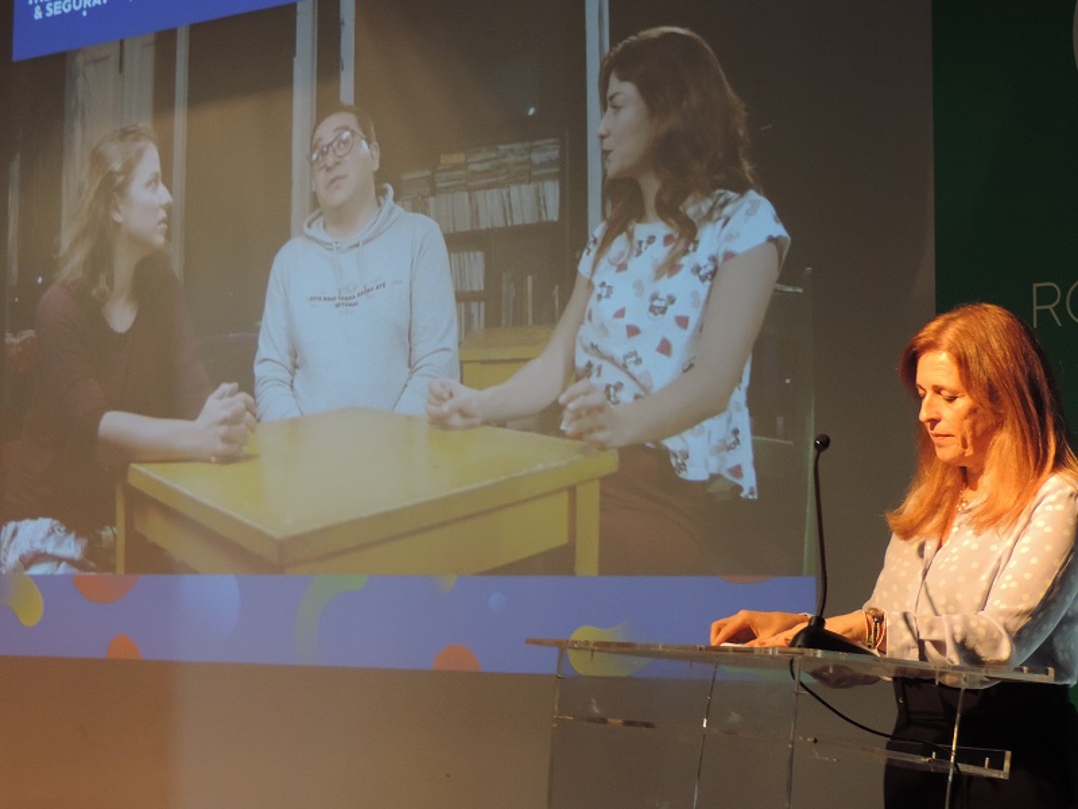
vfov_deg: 19.6
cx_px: 539
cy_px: 404
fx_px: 2336
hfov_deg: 26.0
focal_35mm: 75
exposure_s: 1/25
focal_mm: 13.3
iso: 560
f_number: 3.9
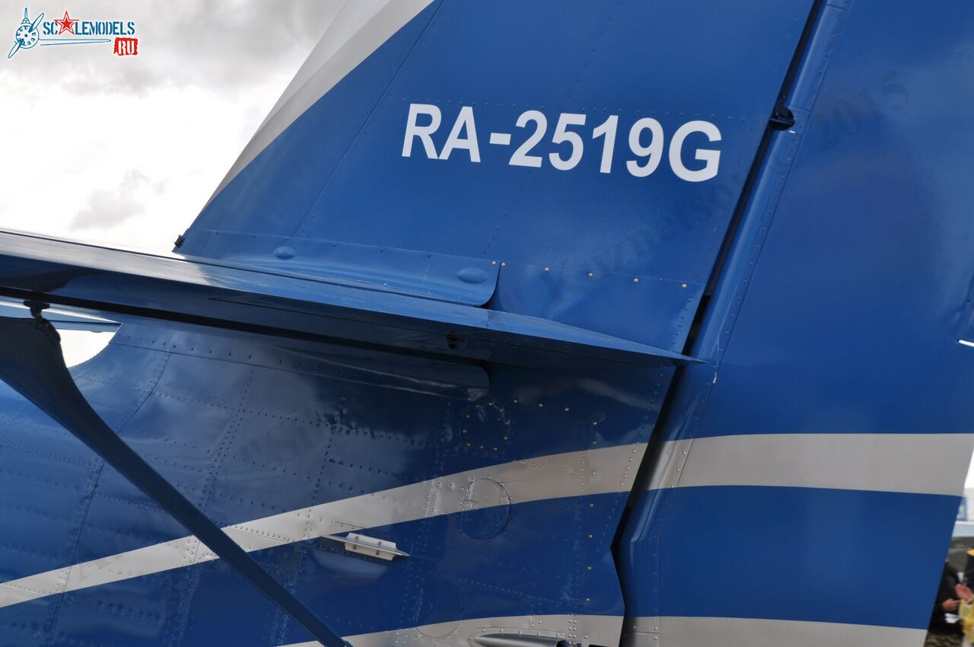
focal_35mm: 75
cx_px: 487
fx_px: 2027
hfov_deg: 27.0
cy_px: 324
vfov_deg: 18.1
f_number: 8
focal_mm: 50
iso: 200
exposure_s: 1/200
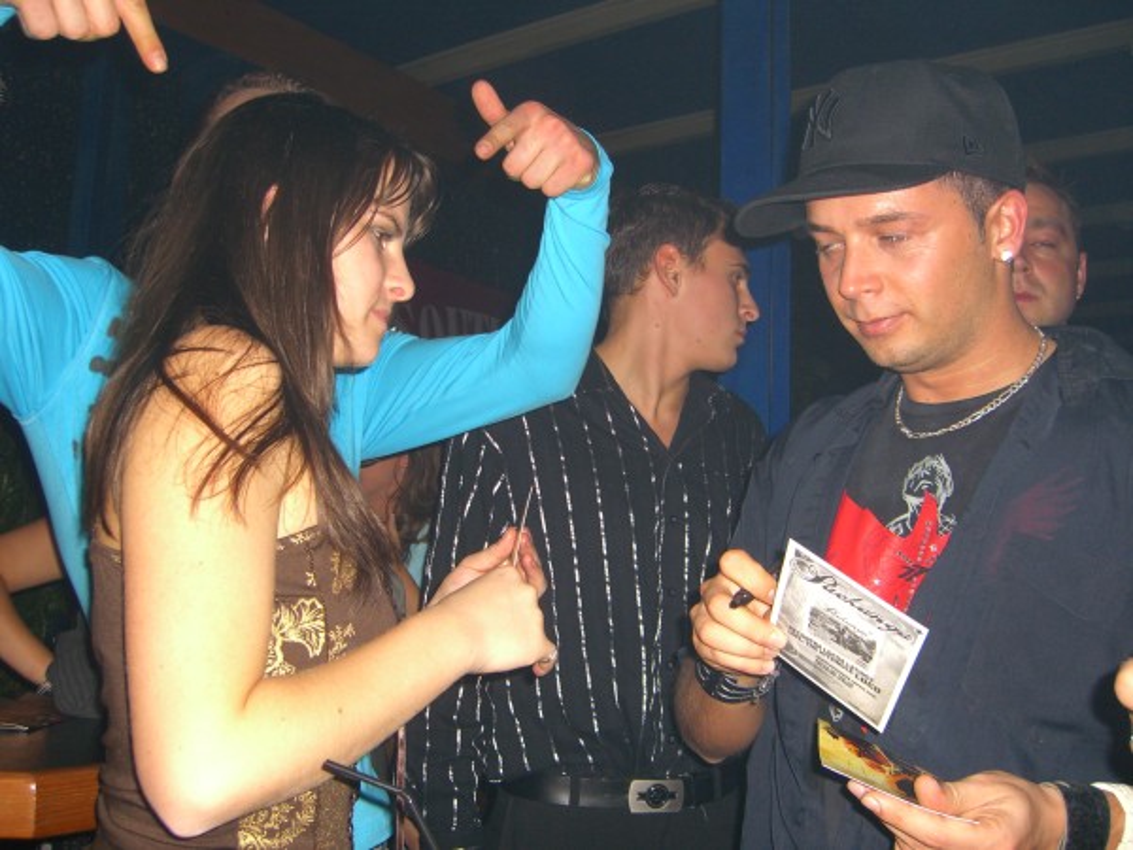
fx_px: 1244
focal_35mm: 38
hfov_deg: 49.0
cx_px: 566
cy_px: 425
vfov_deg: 37.7
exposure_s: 1/60
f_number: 2.8
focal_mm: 7.9
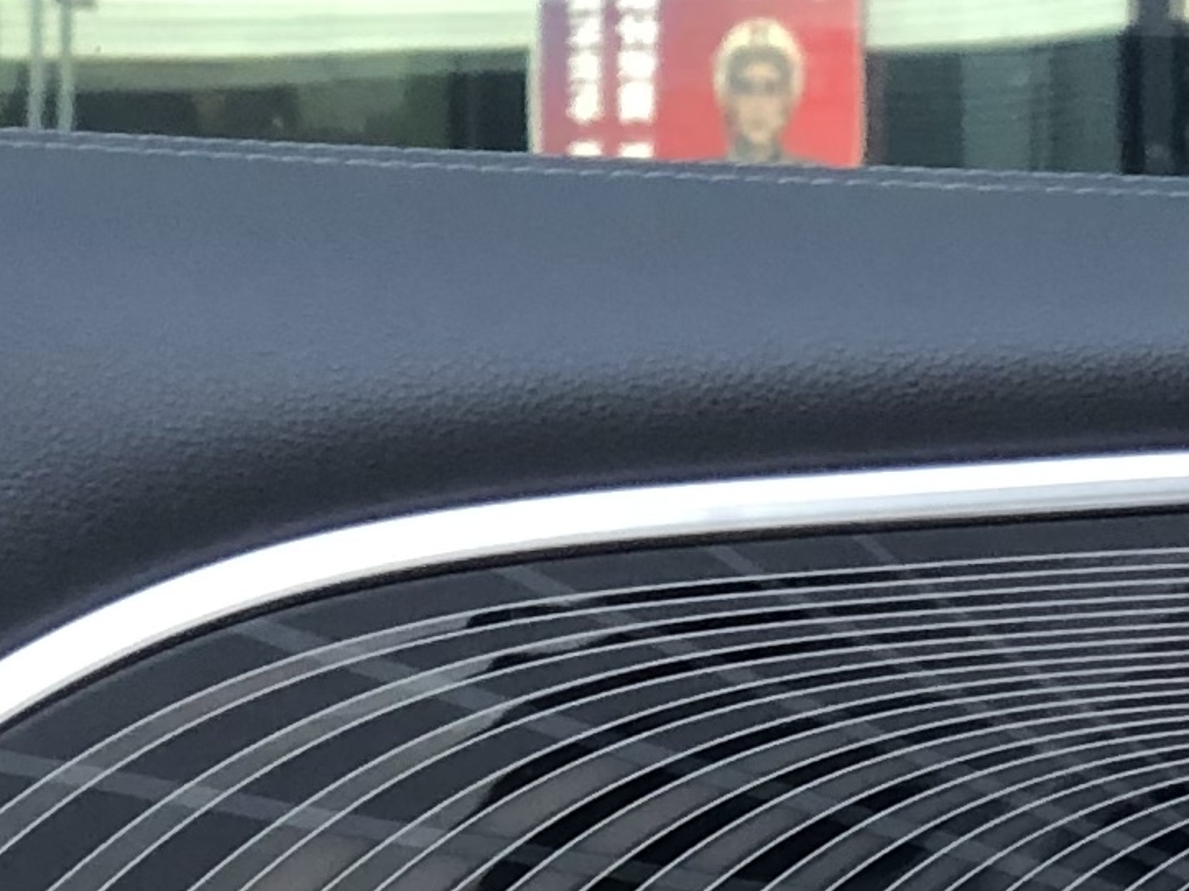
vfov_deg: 4.9
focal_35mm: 290
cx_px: 1182
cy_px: 2384
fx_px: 9959
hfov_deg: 6.8
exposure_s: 1/60
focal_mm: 6
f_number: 2.4
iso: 32
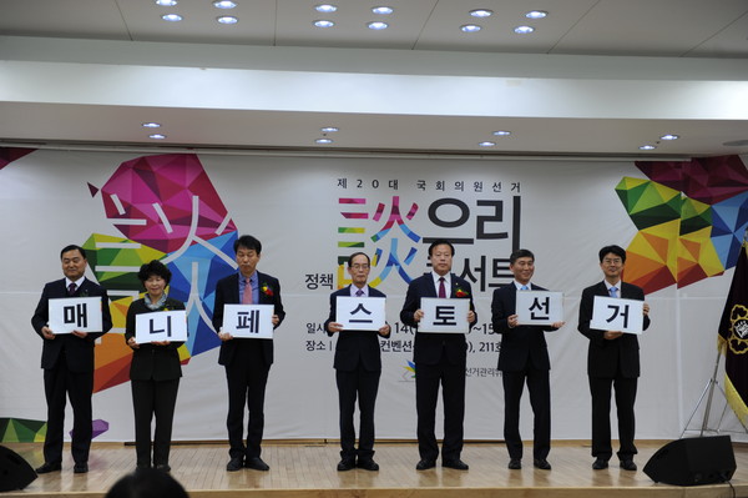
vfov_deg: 24.2
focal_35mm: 56
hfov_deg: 35.7
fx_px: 1163
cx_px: 374
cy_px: 249
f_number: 2.8
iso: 400
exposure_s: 1/250
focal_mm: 56
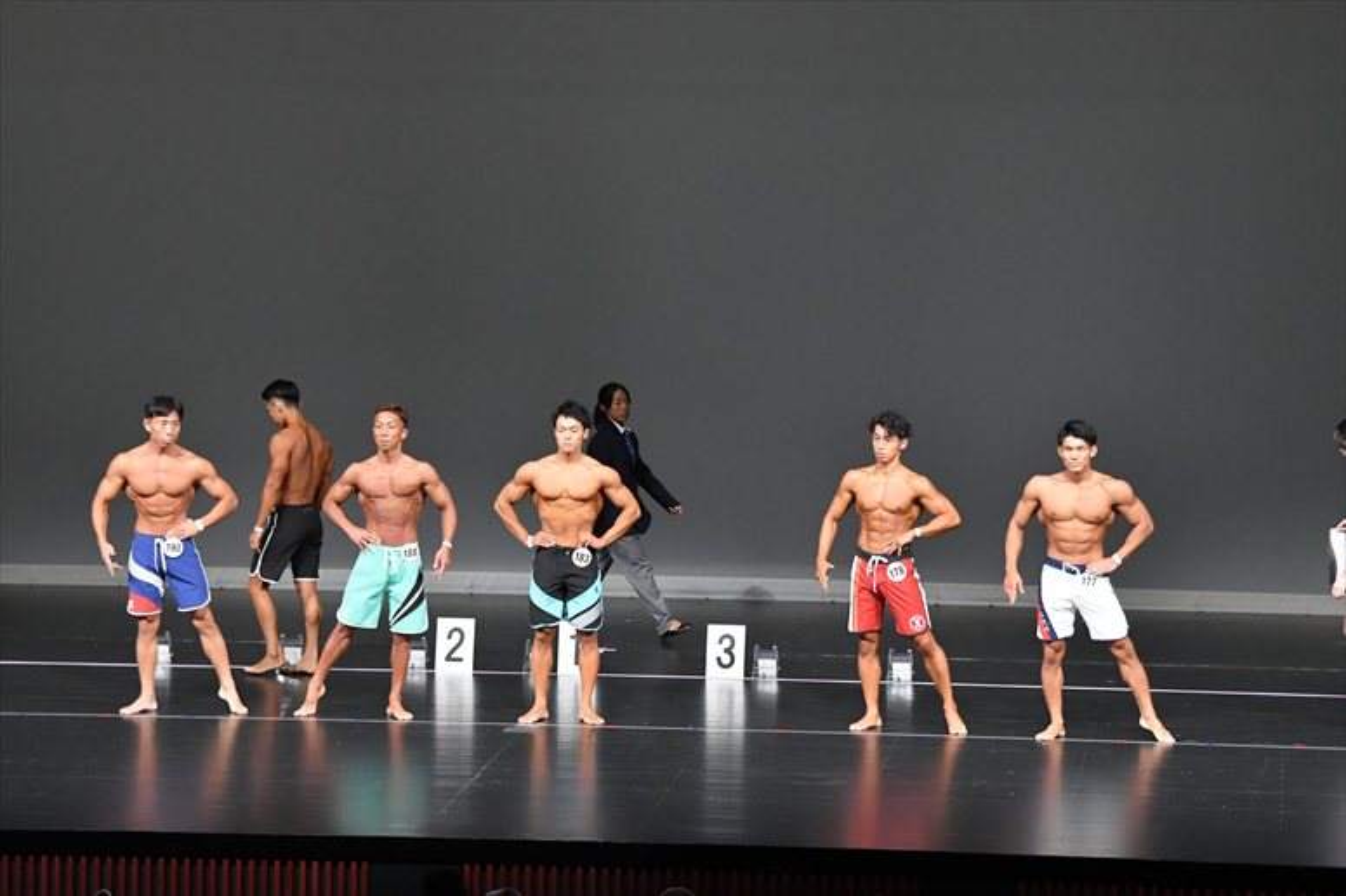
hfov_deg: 14.0
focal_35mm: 147
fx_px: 5494
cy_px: 448
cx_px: 673
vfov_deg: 9.3
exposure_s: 1/400
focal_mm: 98
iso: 5000
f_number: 5.6
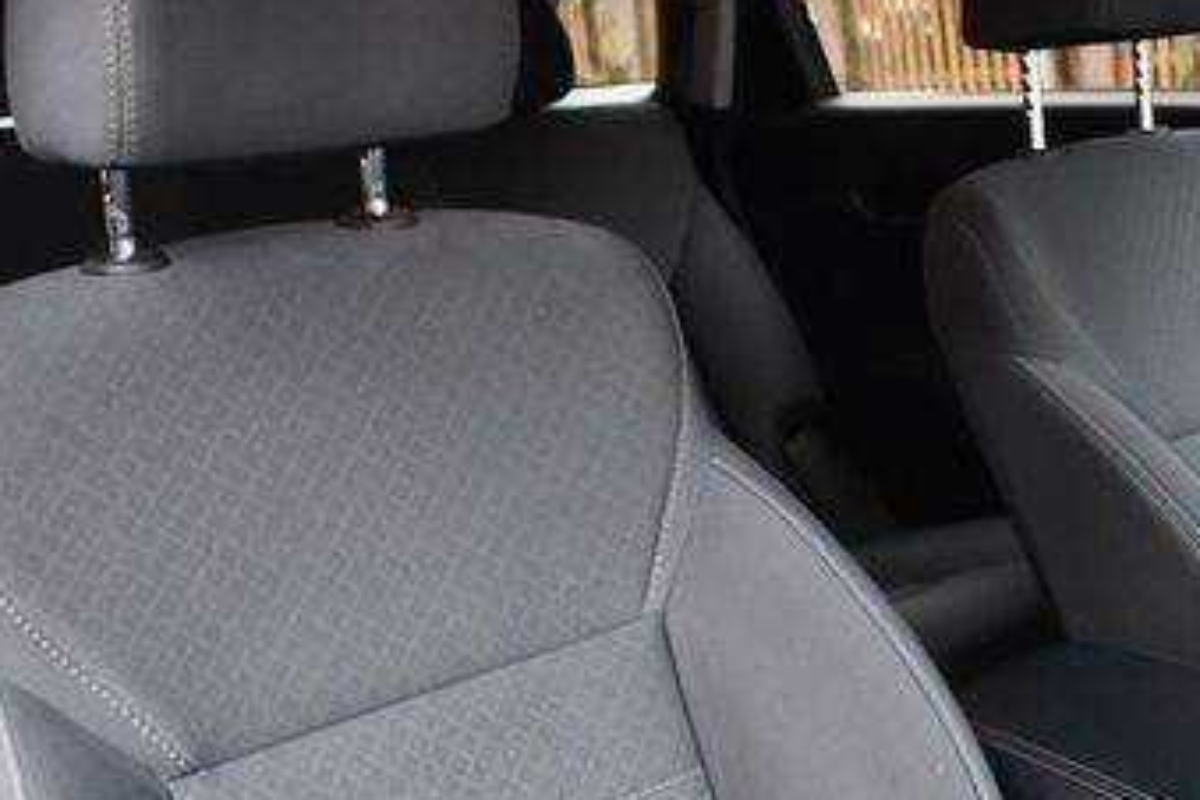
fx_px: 1700
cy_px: 400
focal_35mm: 51
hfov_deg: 38.8
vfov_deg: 26.5
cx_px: 697
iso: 2000
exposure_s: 1/125
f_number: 3.5
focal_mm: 18
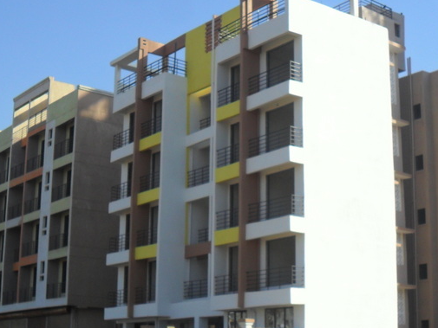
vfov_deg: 21.6
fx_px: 861
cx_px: 230
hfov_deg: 28.5
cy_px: 189
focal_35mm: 68
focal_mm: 7.8
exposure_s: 1/750
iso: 100
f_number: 4.5
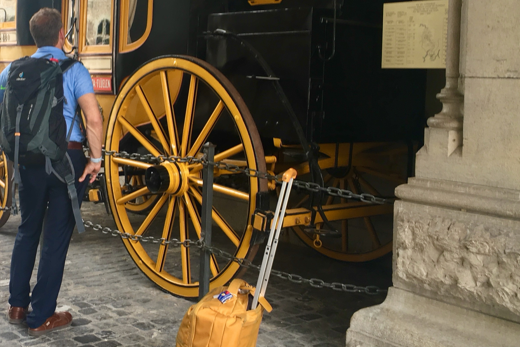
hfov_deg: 38.4
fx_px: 737
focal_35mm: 51
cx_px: 166
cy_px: 91
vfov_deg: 26.2
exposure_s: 1/50
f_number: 2.2
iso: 25
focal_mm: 4.15
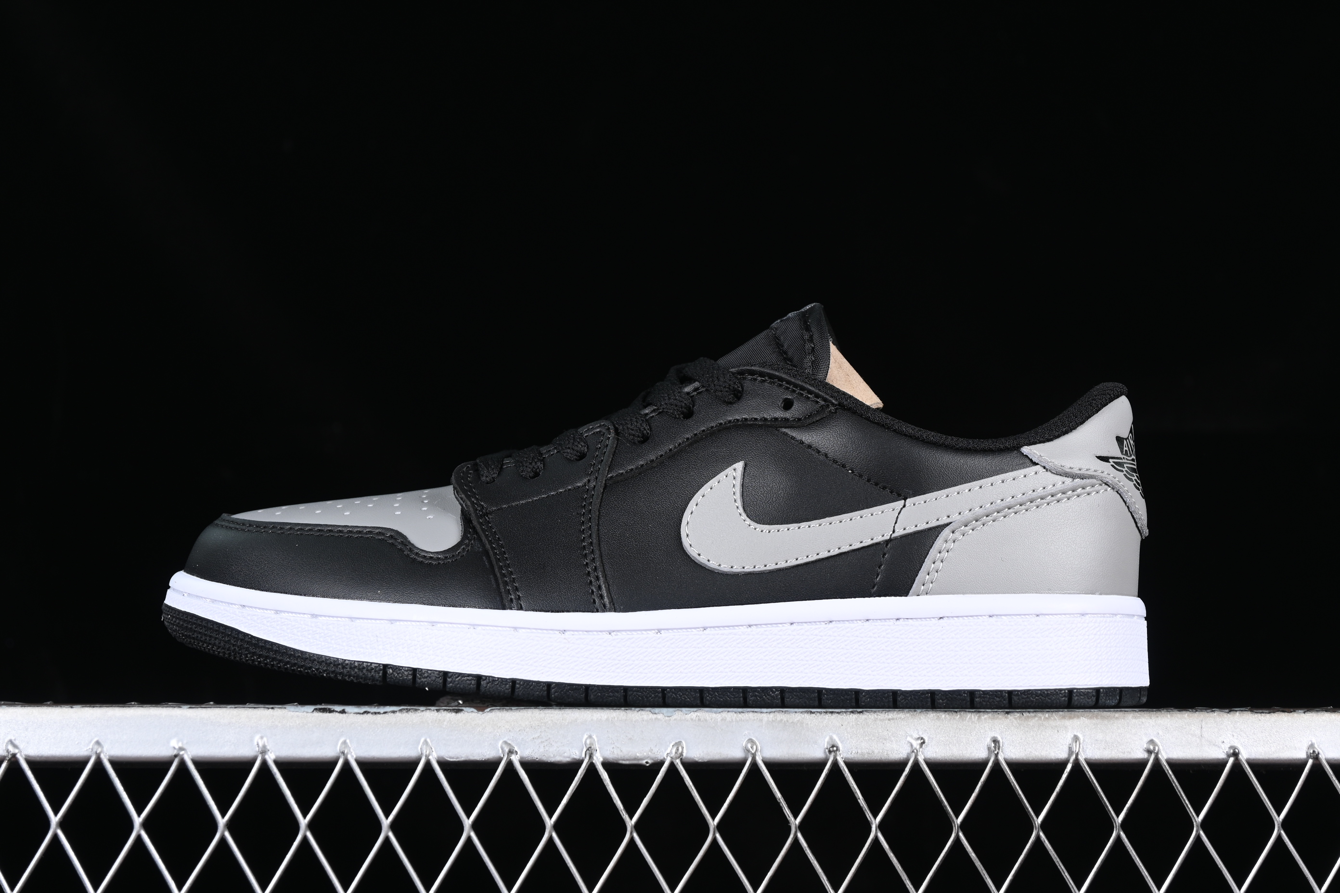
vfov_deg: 18.2
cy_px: 446
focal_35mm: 75
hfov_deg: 27.0
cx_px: 670
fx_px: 2791
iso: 160
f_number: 6.3
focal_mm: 50
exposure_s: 1/60
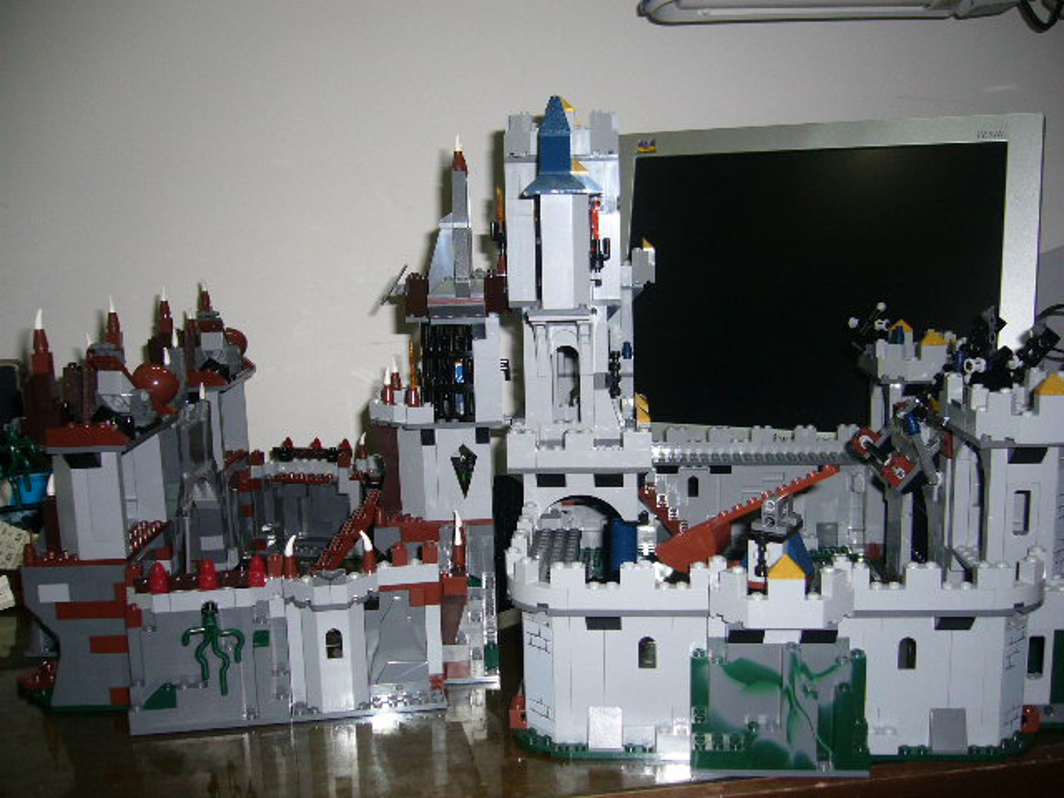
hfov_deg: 52.6
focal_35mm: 35
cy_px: 399
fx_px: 1076
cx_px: 532
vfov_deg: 40.7
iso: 100
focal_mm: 5.8
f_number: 2.8
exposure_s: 1/60
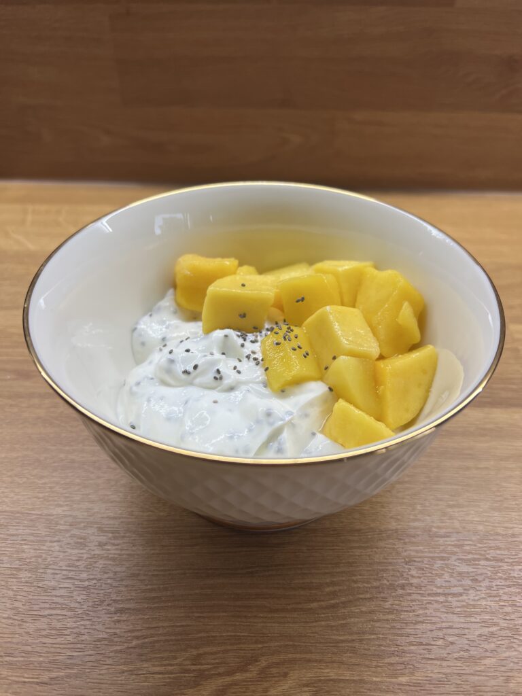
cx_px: 261
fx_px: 523
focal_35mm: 26
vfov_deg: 67.3
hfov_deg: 53.1
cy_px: 348
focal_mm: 5.7
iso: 100
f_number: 1.5
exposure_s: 1/121
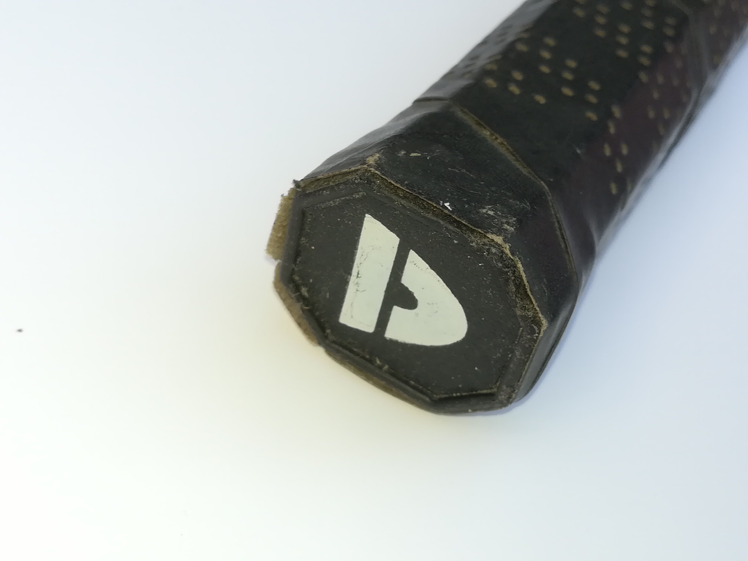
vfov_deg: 31.5
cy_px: 280
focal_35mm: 46
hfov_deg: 41.2
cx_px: 374
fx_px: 994
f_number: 2.2
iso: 50
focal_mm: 3.83
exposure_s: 1/157
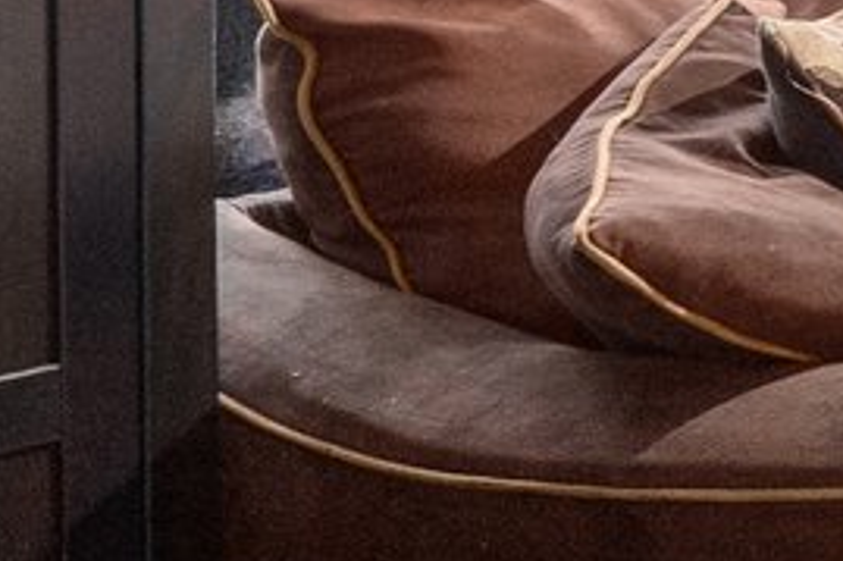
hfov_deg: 11.2
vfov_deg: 10.8
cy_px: -274
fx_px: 2855
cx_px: 2479
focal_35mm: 122
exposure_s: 2.5
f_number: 8
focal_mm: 16
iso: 500
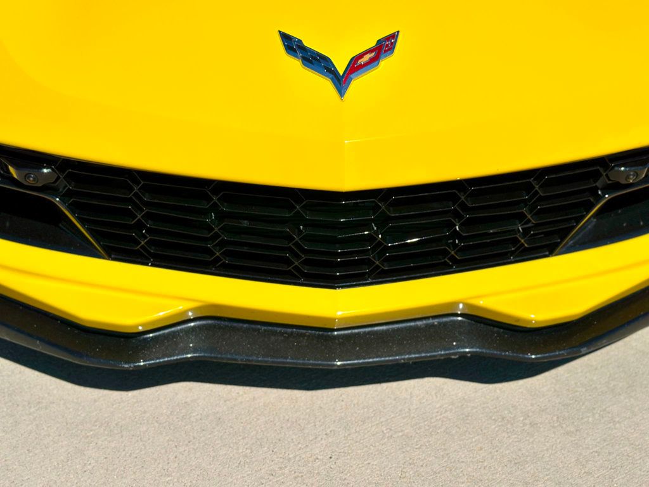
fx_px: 900
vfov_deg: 30.3
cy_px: 244
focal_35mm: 48
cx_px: 324
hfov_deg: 39.7
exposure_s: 1/15873
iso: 100
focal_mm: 6.86
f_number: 1.78
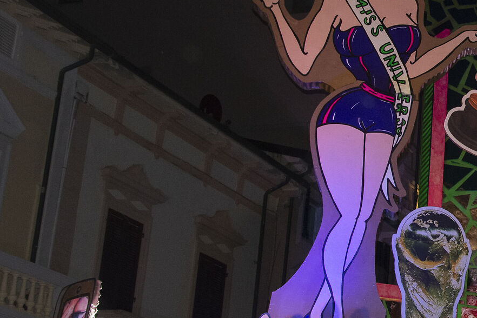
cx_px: 562
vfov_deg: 14.0
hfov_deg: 19.7
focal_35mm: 98
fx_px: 1298
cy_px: 148
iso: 1600
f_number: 8
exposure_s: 1/60
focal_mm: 24
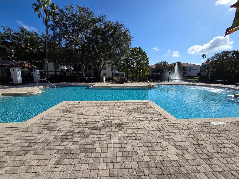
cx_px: 120
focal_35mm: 13
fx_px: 90
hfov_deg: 106.2
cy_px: 90
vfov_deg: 89.9
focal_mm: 2.2
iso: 50
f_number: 2.2
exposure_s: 1/3512
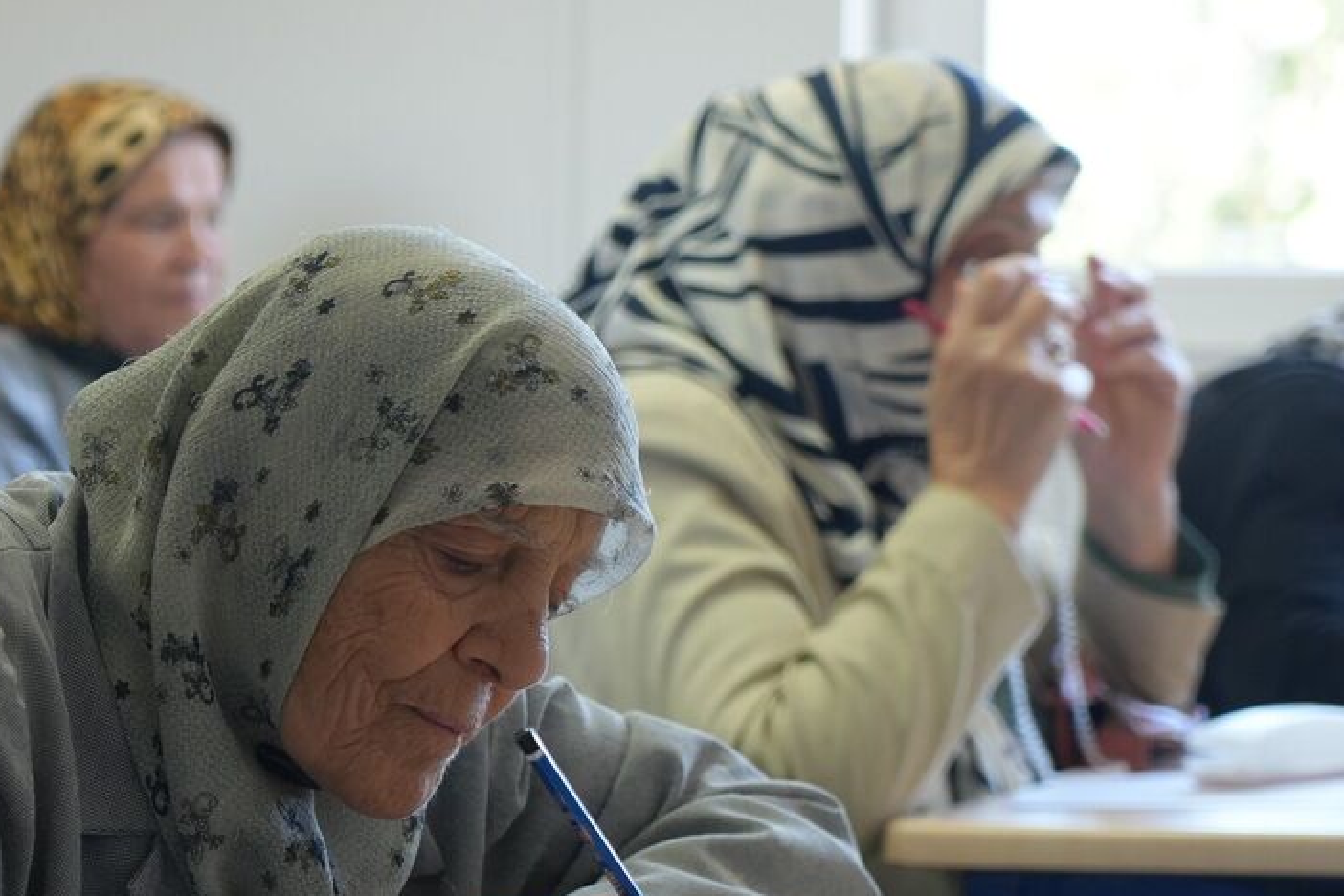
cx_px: 559
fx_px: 4629
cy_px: 656
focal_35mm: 124
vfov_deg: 11.0
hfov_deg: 16.5
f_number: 4
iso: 800
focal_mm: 68
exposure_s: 1/160
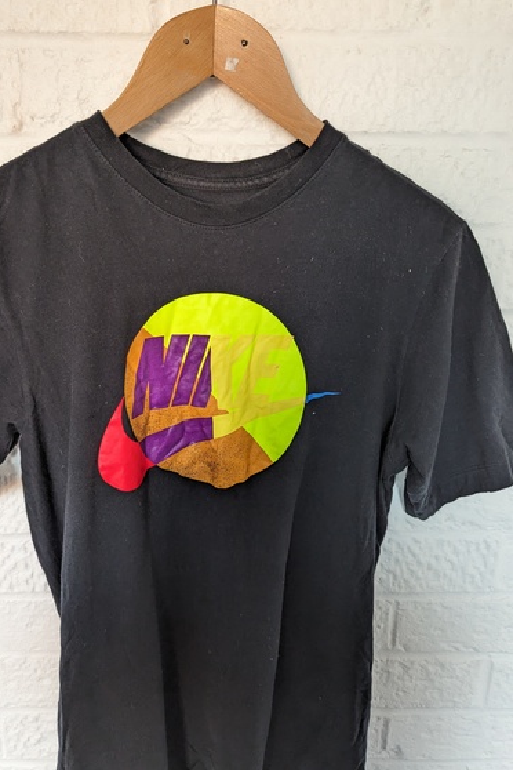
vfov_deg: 69.4
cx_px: 232
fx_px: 556
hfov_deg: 49.5
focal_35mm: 26
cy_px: 378
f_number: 1.85
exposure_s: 1/114
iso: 424
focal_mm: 6.81
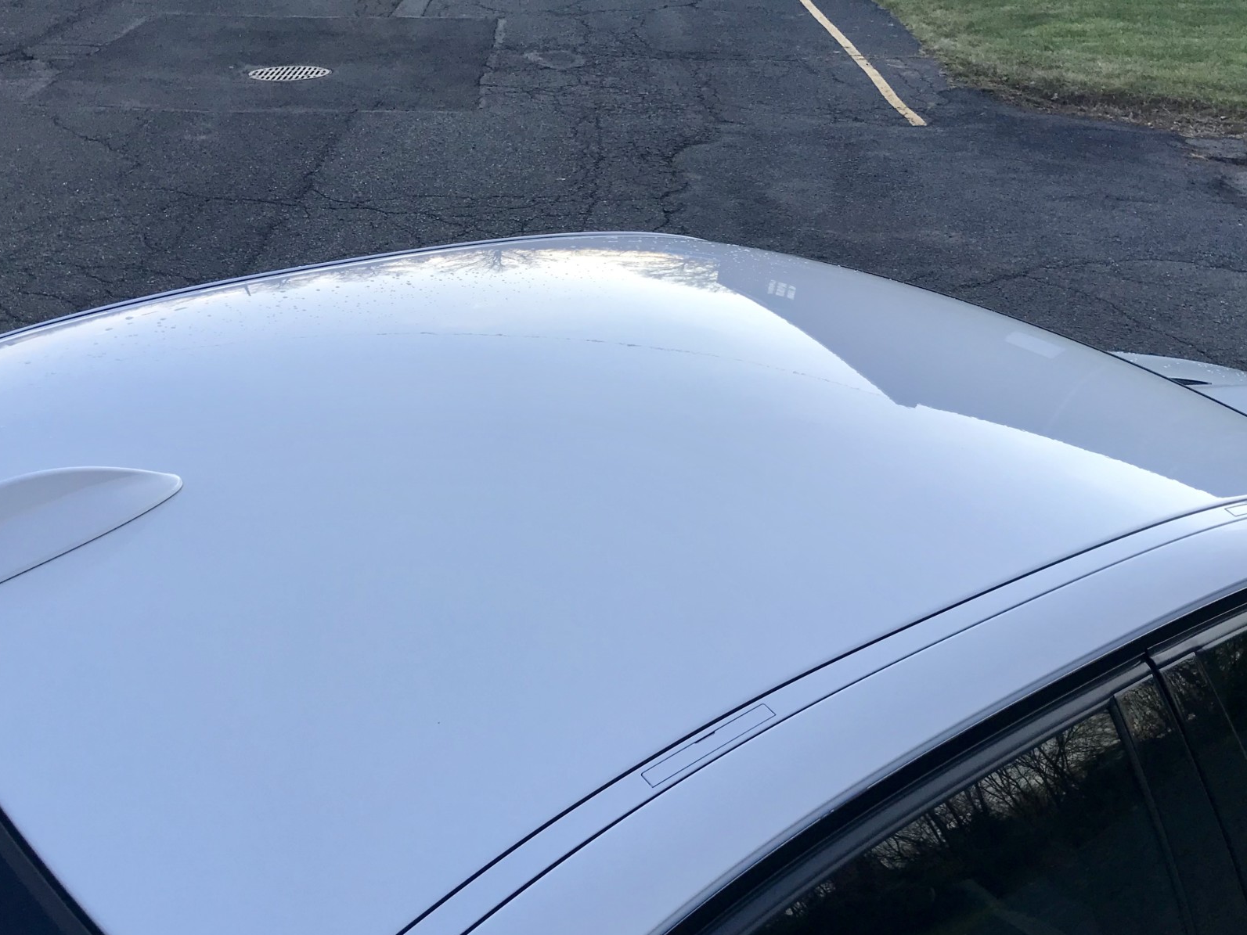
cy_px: 526
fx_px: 1297
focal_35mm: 36
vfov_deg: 39.6
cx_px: 608
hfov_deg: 51.3
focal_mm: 3.99
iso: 20
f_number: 1.8
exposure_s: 1/709
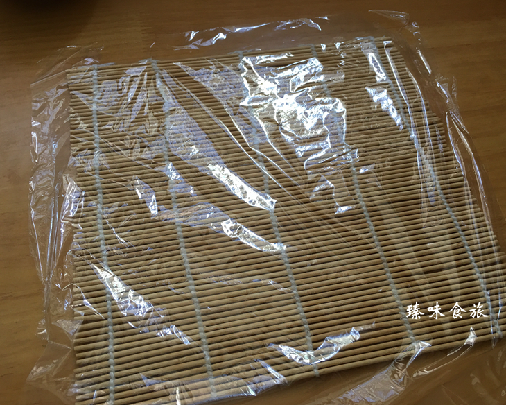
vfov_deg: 47.1
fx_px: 464
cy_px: 205
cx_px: 260
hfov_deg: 57.2
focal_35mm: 31
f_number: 2.2
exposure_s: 1/17
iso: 40
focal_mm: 4.15
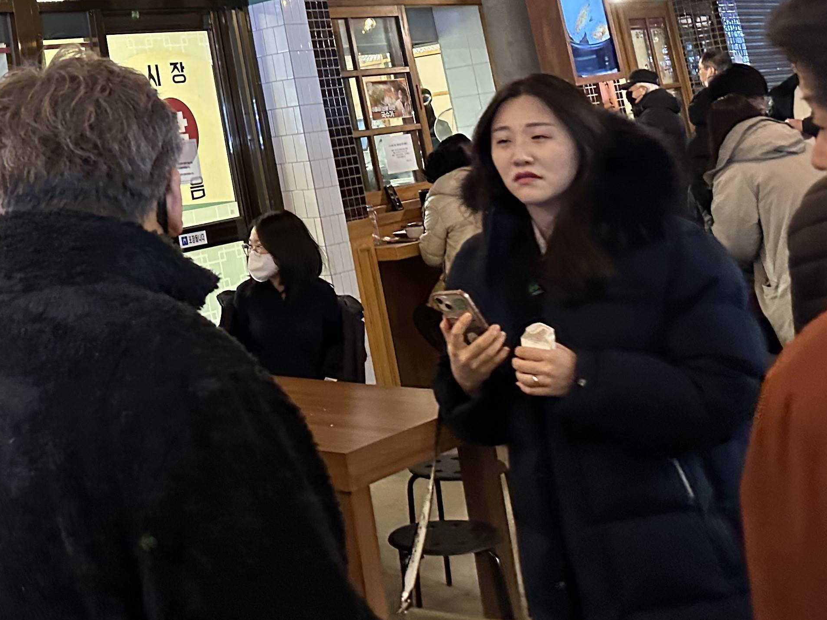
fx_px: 1219
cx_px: -4
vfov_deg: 26.7
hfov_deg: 34.1
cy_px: -33
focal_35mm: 51
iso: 500
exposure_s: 1/60
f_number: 1.78
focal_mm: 6.86
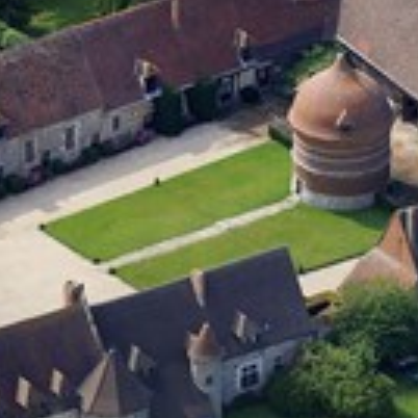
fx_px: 5820
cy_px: 181
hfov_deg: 4.1
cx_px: 140
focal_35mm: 426
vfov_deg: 4.1
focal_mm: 160
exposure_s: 1/1000
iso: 400
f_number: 5.6
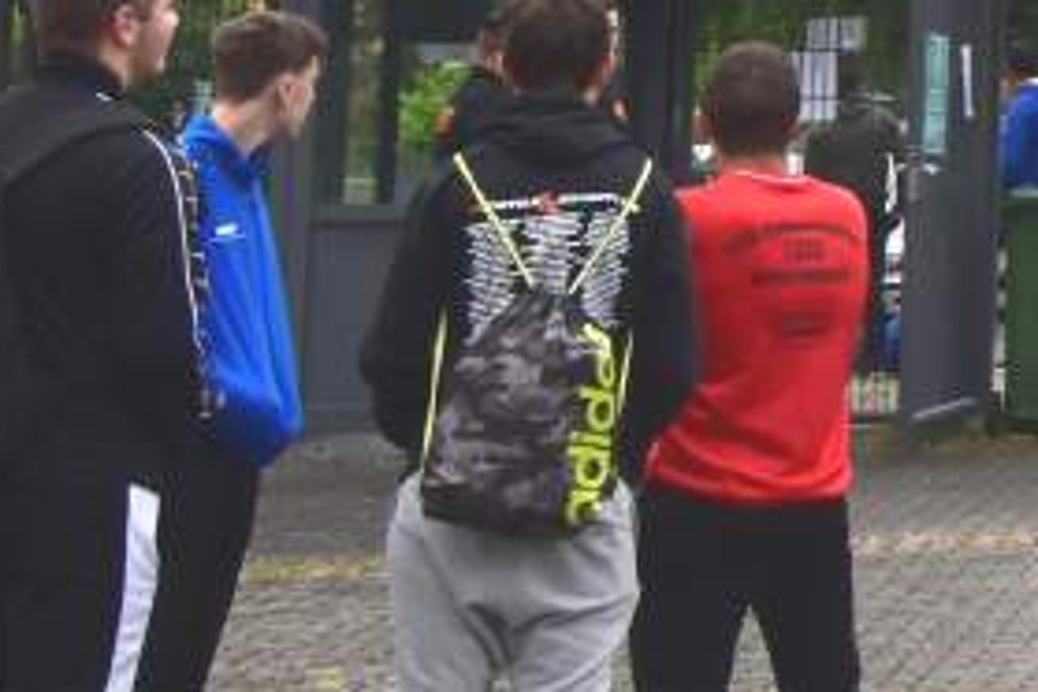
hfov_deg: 11.1
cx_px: 2738
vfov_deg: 9.1
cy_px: -525
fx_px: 4181
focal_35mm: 145
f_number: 10
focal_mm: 18
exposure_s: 1/320
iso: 400
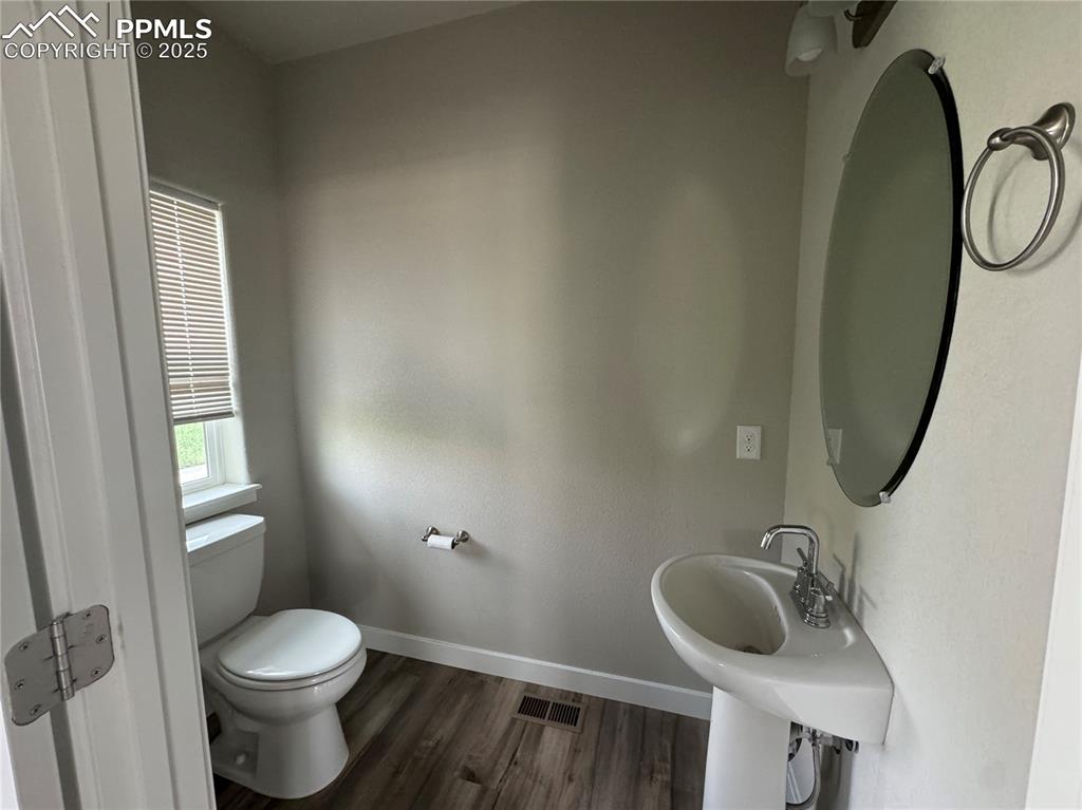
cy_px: 405
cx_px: 541
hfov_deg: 102.1
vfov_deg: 85.6
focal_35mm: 14
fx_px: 437
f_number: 2.2
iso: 320
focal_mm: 2.22
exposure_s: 1/63
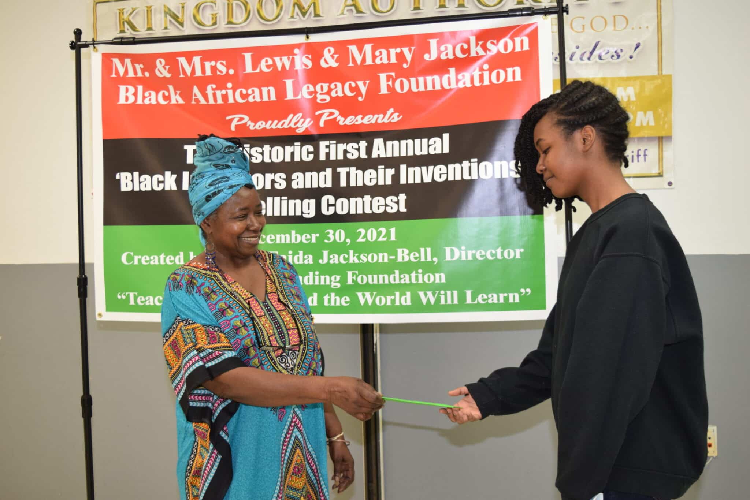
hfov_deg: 47.9
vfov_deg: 33.0
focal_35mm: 40
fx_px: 844
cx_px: 375
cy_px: 250
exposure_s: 1/100
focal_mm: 27
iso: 800
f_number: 5
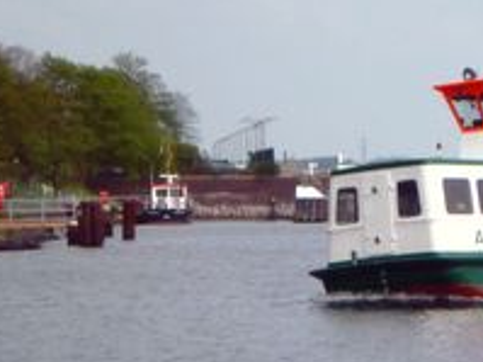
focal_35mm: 257
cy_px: 119
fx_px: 3584
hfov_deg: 7.7
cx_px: 352
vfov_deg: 5.8
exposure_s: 1/500
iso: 125
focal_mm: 22.8
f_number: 5.9
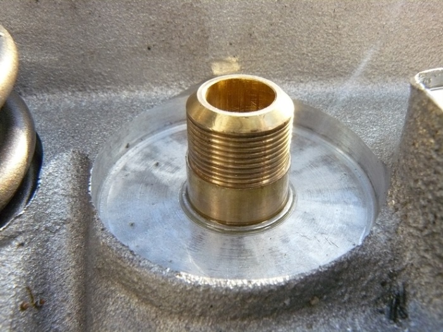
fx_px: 461
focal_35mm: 36
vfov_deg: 39.7
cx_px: 222
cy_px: 166
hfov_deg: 51.4
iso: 400
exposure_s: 1/320
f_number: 5.6
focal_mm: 6
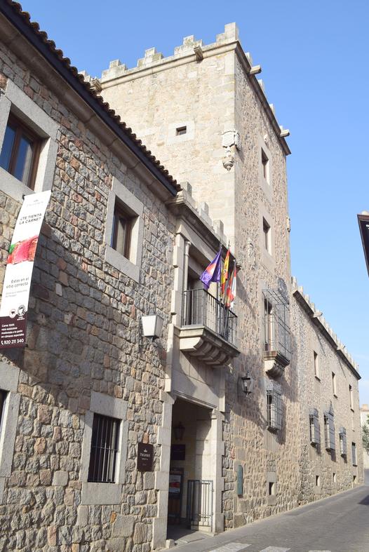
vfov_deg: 55.1
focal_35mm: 34
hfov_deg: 38.4
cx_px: 184
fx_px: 529
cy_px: 276
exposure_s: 1/320
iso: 400
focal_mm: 23
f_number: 11
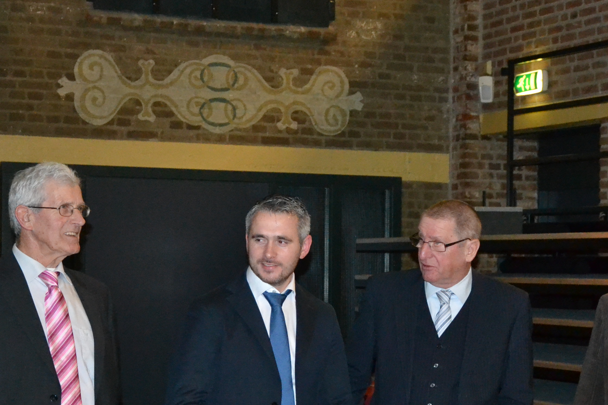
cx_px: 420
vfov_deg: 13.0
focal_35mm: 105
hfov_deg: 19.4
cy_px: 302
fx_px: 1773
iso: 3200
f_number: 4.2
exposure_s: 1/60
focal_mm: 34
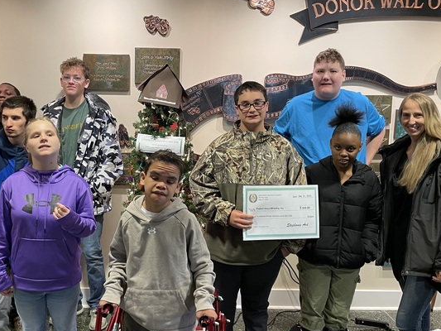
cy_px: 161
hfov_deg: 47.3
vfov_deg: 36.8
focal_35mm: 39
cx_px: 160
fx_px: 497
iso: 100
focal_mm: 4.2
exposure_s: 1/60
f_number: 1.6
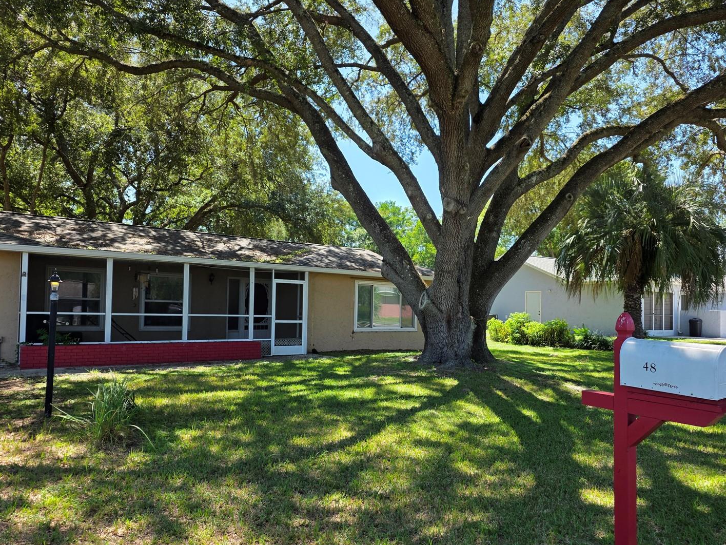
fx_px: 545
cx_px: 398
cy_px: 303
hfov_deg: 67.1
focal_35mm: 26
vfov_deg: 53.0
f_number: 1.7
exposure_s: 1/1718
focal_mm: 6.25
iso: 80
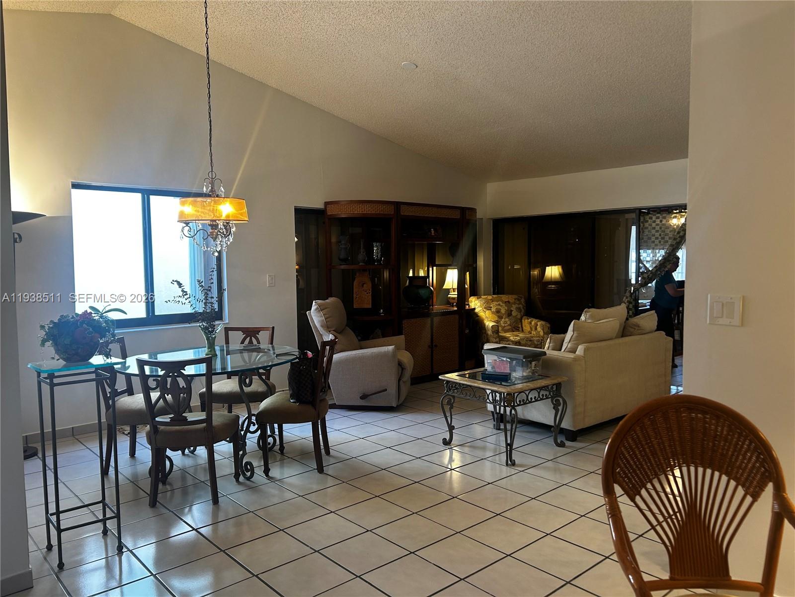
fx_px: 597
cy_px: 298
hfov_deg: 67.3
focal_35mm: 26
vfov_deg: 53.1
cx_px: 398
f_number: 1.5
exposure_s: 1/60
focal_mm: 5.7
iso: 80
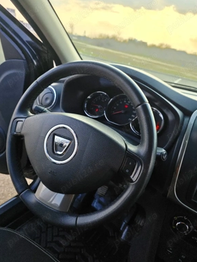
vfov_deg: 71.5
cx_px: 96
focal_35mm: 24
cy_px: 131
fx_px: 182
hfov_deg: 56.9
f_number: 1.7
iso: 40
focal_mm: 6.3
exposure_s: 1/370
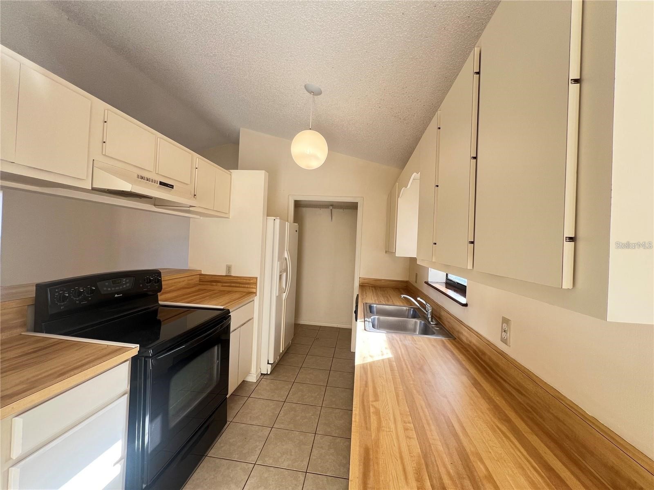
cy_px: 245
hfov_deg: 106.2
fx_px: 246
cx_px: 327
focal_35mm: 13
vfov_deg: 89.9
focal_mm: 1.57
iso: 100
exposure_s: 1/99
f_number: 1.8
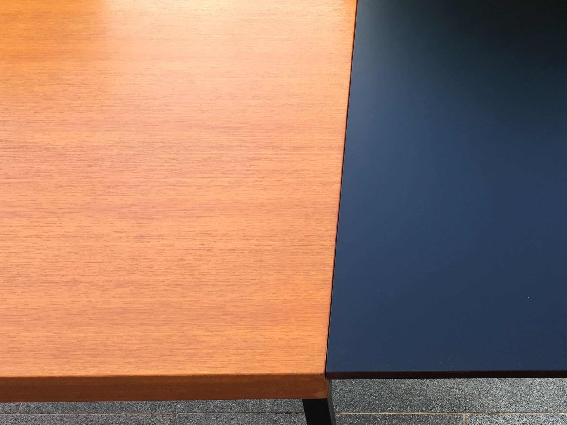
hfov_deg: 37.8
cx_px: 435
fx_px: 803
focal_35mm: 49
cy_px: 272
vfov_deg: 29.5
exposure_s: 1/120
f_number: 2.2
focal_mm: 4.15
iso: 32
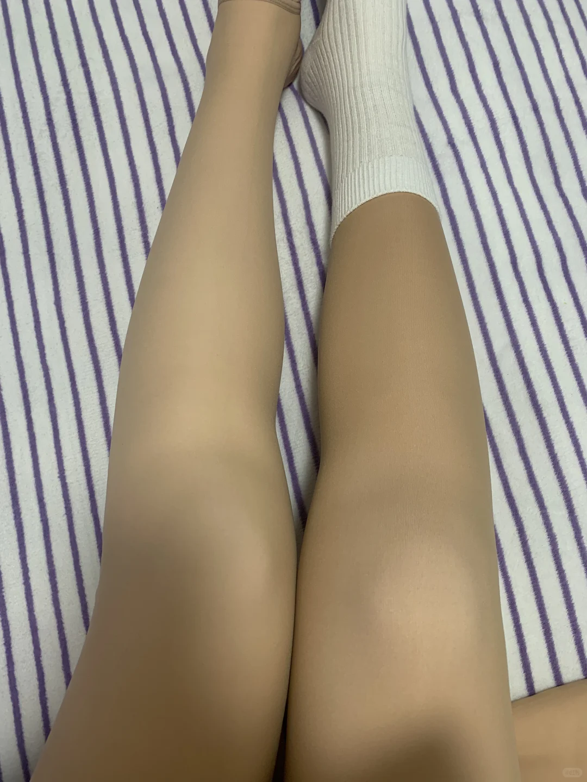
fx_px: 588
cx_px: 294
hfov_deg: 53.1
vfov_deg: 67.3
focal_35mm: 26
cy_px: 391
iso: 100
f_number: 1.8
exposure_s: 1/48
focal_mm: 4.25
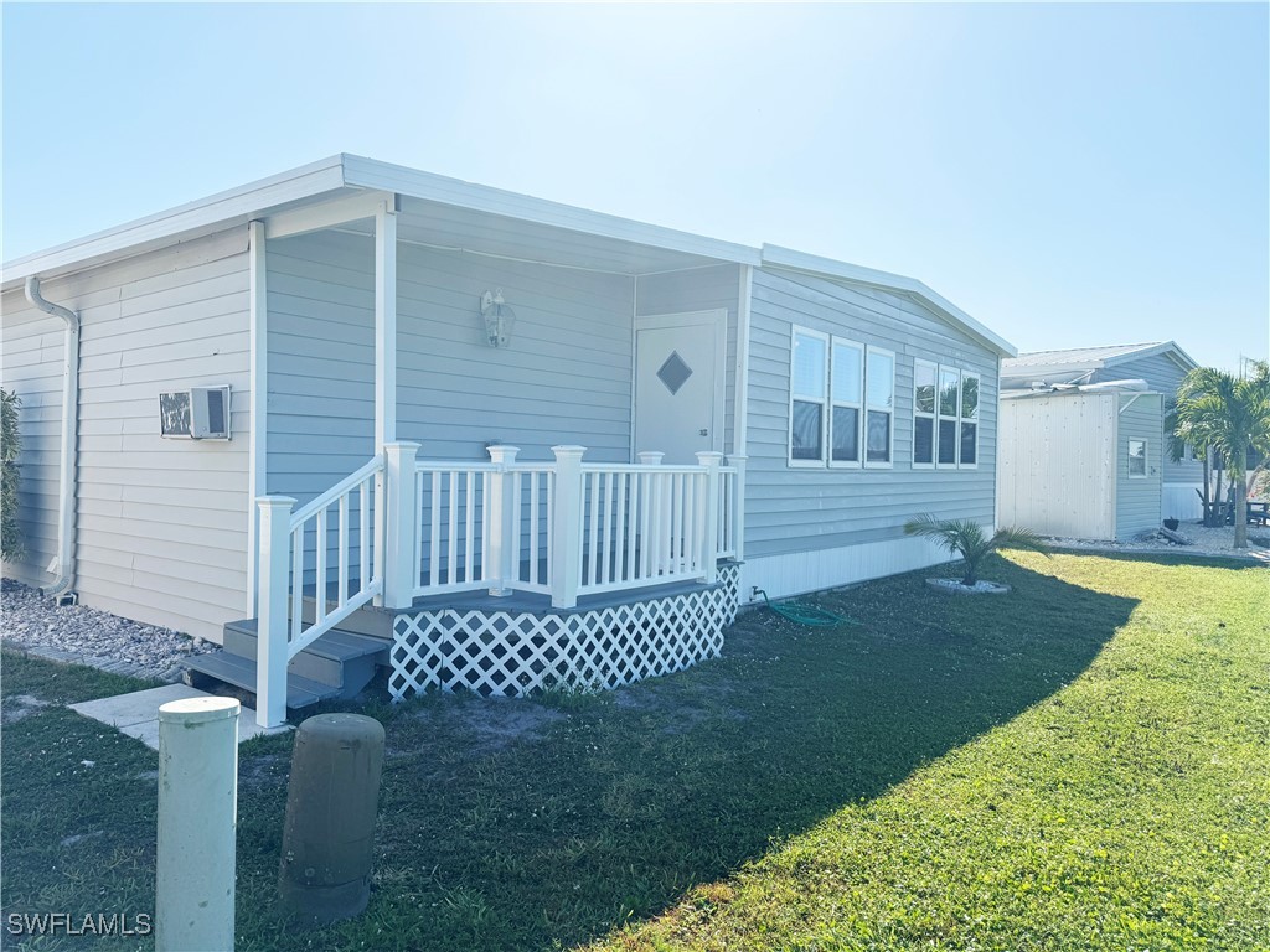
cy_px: 476
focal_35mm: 24
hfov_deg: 71.6
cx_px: 635
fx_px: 881
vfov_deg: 56.8
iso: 80
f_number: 1.78
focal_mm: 6.76
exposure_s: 1/5814
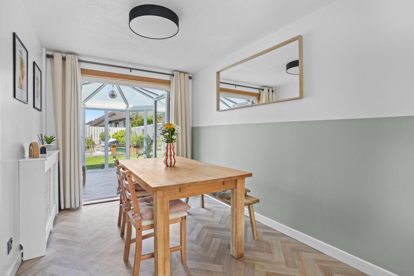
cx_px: 207
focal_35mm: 17
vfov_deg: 70.5
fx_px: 196
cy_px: 138
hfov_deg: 93.3
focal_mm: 17
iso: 250
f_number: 9
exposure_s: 1/5
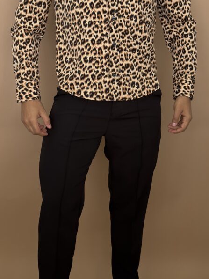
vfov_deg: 37.2
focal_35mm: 51
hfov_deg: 28.5
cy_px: 181
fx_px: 411
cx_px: 92
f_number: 1.78
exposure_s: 1/121
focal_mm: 6.76
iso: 64
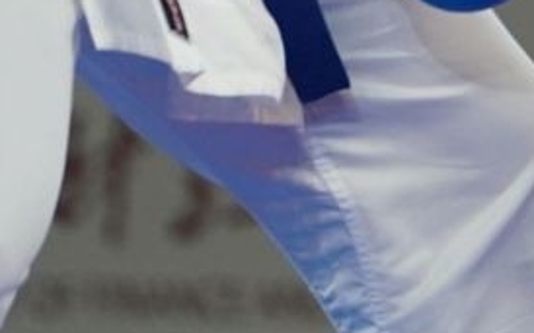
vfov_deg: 1.0
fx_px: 19319
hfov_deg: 1.6
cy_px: -588
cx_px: 971
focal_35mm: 1328
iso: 1600
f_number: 2.8
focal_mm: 198
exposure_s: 1/1000
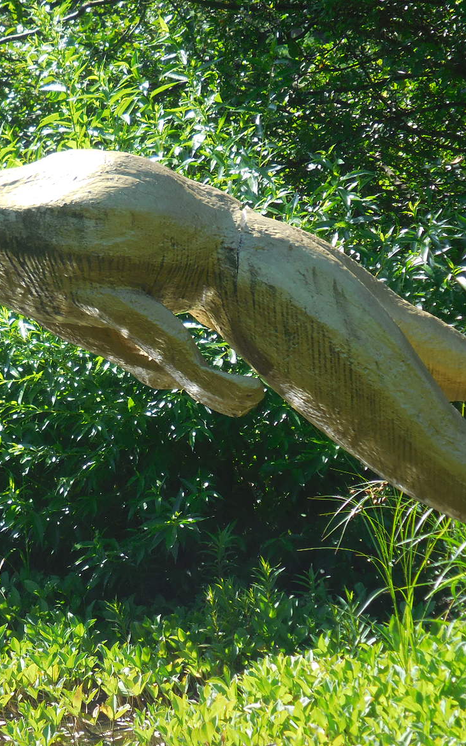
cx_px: 94
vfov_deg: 9.7
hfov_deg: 6.1
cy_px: 369
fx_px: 4390
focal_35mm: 216
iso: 125
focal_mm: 26.8
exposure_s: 1/160
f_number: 5.4
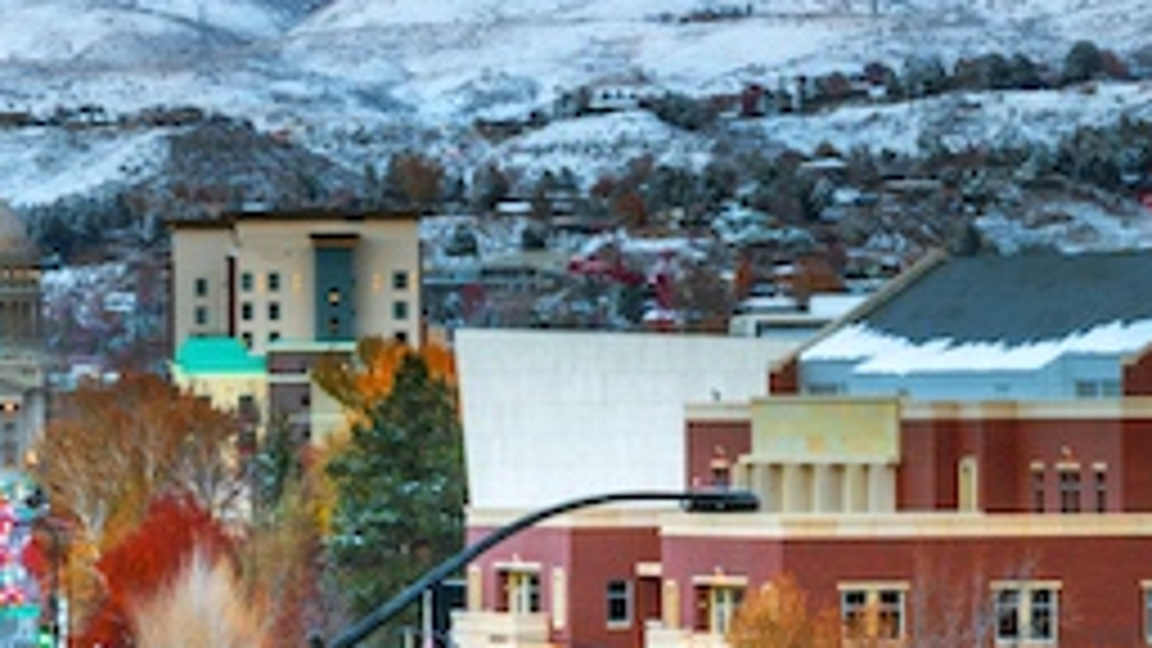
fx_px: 11577
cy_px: 592
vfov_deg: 3.2
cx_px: -76
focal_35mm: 379
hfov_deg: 5.7
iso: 31
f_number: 32
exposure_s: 15
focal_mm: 116
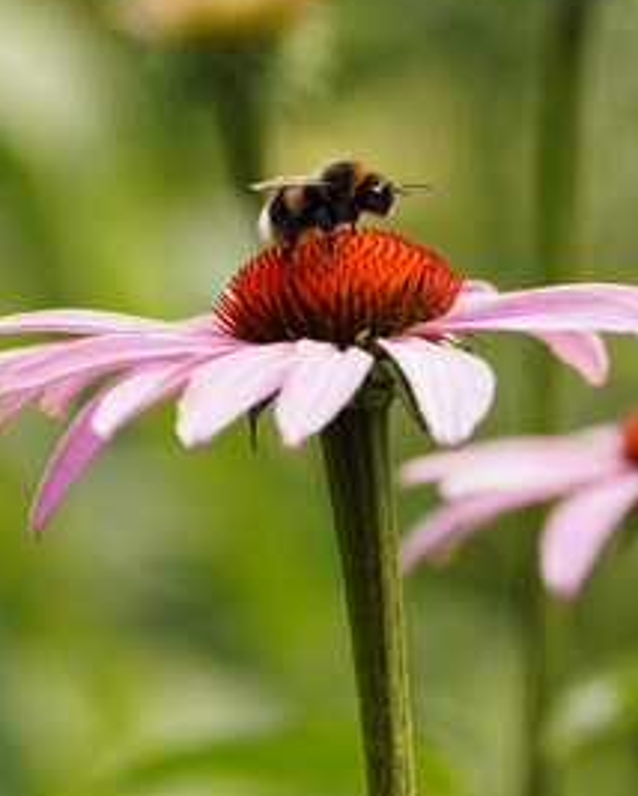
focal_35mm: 419
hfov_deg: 3.7
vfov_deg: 4.6
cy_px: 368
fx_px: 9878
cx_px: 563
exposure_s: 1/500
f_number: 5.6
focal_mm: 259
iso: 800
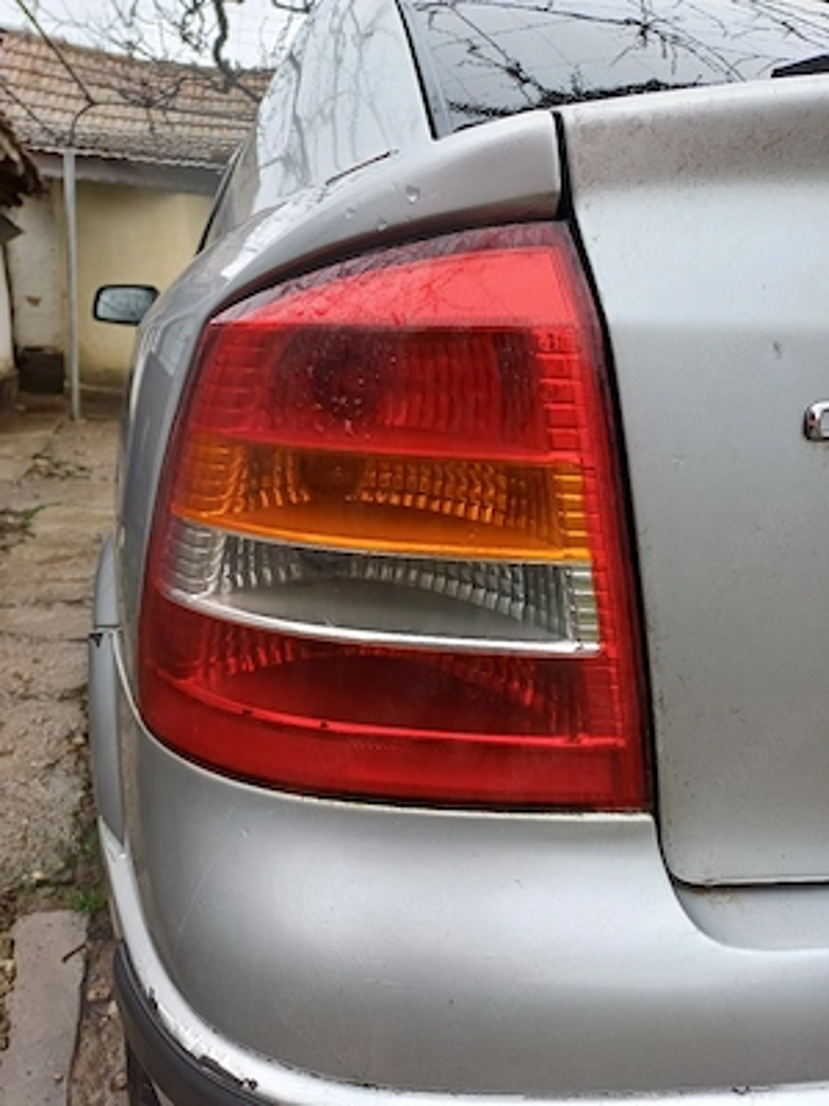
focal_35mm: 25
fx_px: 798
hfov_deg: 54.9
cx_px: 414
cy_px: 553
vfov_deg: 69.4
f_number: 1.8
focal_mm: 4.65
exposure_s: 1/137
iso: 50
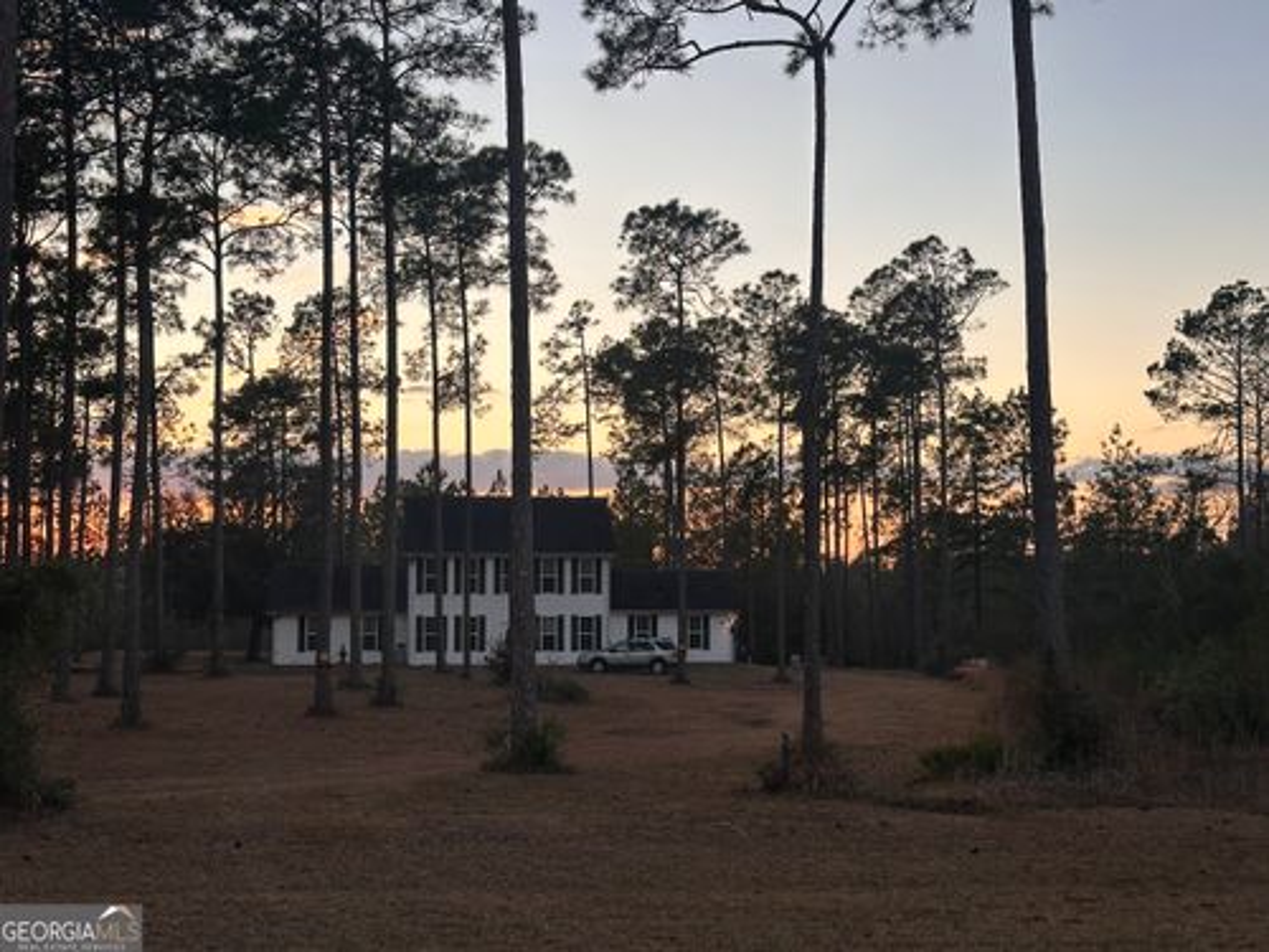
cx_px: 634
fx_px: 1760
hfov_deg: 39.7
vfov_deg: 30.3
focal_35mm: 48
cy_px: 476
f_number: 1.78
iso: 50
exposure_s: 1/202
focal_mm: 6.86
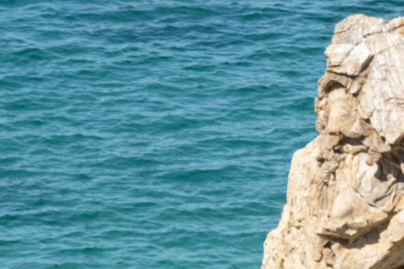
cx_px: 74
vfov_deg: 1.7
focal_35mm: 824
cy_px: 674
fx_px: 9246
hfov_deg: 2.5
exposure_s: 1/200
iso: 100
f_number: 10
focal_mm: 70
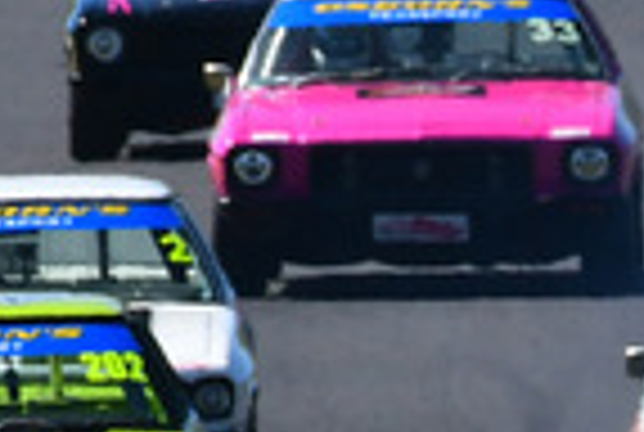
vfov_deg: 0.4
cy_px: 914
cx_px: 1743
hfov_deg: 0.6
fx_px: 60034
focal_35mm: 3349
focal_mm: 400
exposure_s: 1/640
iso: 500
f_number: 13
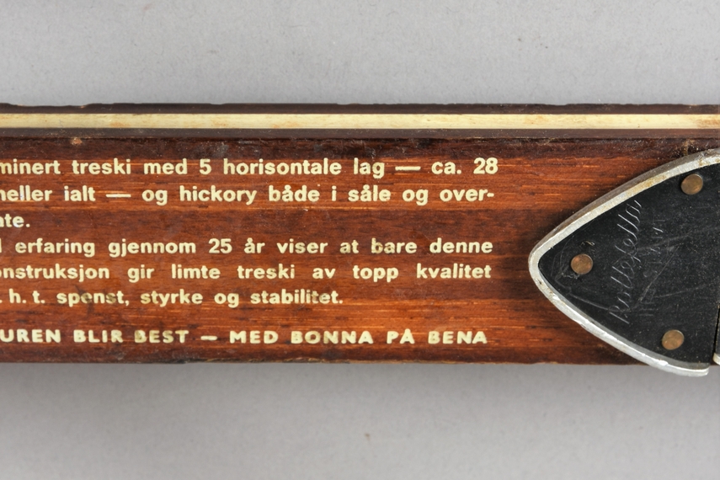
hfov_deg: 21.4
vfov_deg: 14.4
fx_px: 1894
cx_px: 216
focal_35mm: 95
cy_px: 268
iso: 100
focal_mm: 45
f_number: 11
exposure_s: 1/125
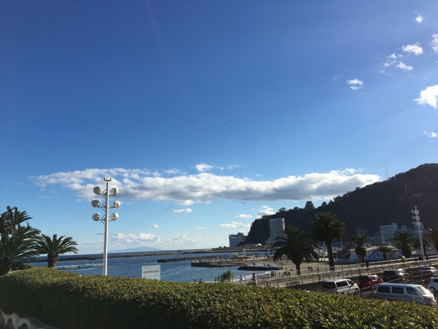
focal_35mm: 29
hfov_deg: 61.7
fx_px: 367
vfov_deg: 48.2
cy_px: 164
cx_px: 219
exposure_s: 1/2262
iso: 25
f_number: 2.2
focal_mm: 4.15
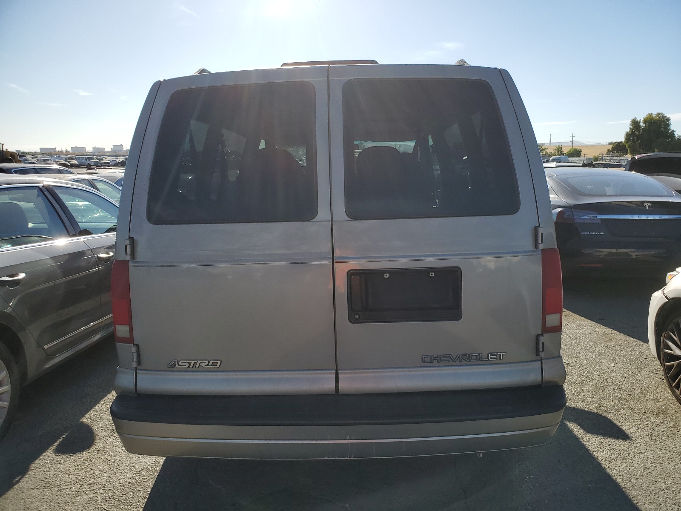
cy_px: 256
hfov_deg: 67.3
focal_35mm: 26
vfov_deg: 53.1
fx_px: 511
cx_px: 340
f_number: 1.5
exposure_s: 1/1667
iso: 50
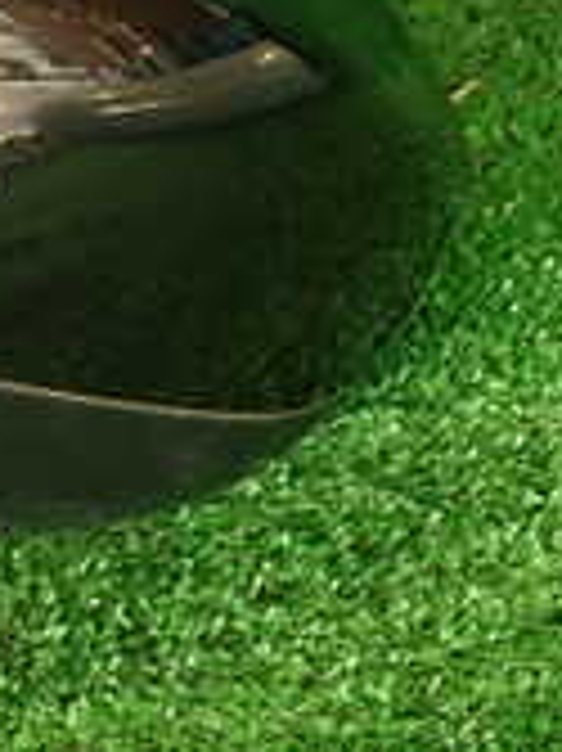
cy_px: 279
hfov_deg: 11.1
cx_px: -724
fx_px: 2493
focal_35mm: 115
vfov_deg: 17.1
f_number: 2.4
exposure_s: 1/50
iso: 200
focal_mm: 5.79
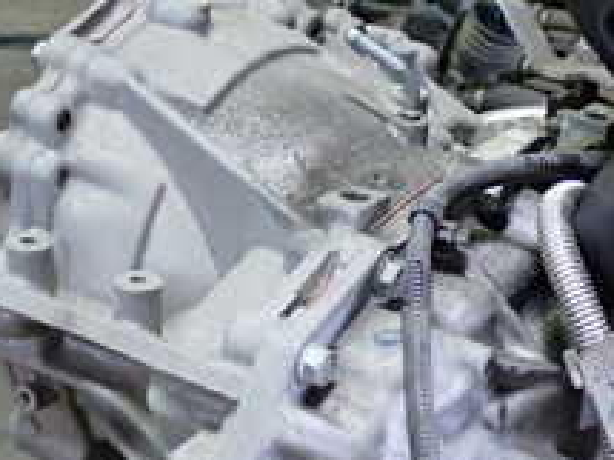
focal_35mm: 106
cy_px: 551
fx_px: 1879
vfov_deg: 13.6
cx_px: 294
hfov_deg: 18.6
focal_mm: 6.83
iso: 320
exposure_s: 1/40
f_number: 2.7
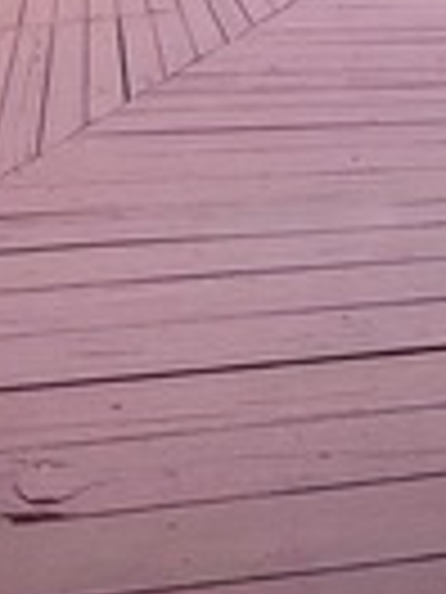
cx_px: 180
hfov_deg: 28.5
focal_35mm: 51
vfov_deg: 28.3
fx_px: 876
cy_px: -238
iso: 40
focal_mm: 2.22
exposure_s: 1/596
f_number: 2.2
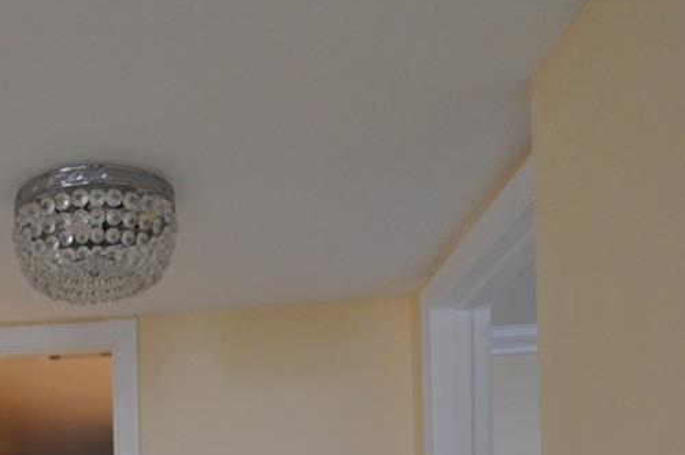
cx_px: 22
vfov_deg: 24.9
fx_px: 912
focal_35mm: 48
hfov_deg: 37.4
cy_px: 566
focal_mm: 10
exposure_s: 1/60
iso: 500
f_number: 4
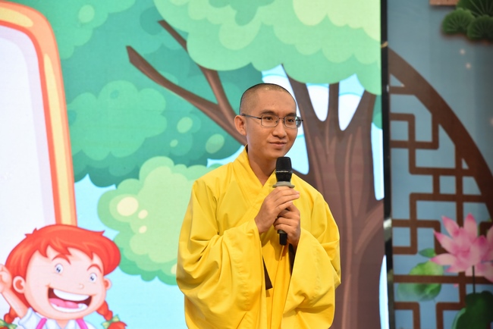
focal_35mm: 105
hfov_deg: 19.4
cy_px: 164
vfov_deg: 13.1
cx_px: 246
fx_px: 1438
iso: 3200
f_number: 5.6
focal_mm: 105
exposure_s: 1/80
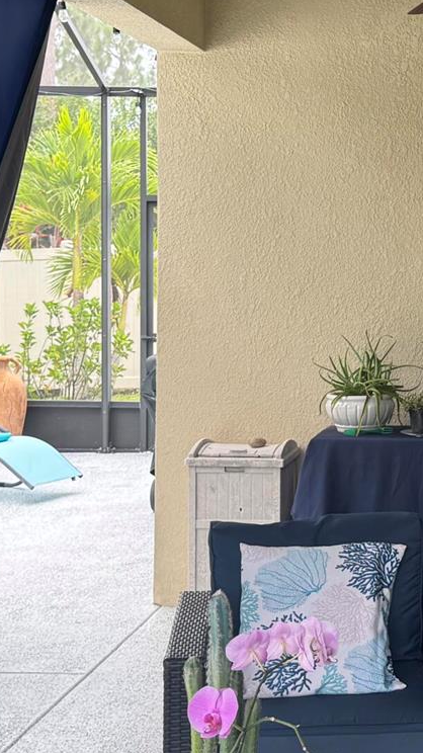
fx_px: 1437
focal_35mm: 72
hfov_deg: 16.3
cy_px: 303
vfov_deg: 29.3
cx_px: 456
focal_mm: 6.76
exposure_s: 1/289
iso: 80
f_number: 1.78
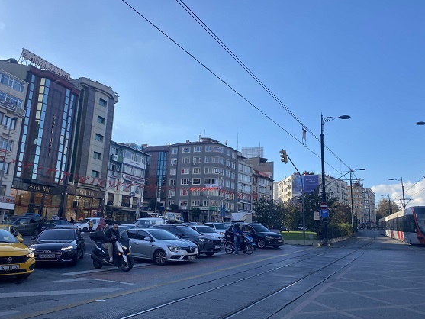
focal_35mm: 28
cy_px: 165
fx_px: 344
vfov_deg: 49.8
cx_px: 221
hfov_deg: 63.4
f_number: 1.8
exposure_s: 1/2222
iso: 32
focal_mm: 4.25
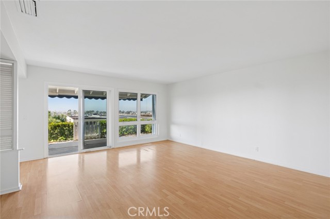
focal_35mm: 16
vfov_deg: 73.6
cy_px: 110
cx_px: 165
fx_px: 146
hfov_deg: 96.8
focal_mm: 16
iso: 200
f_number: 9
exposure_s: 1/25
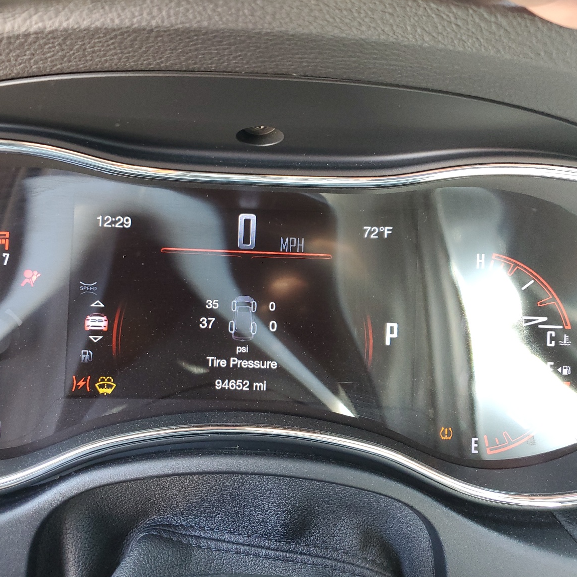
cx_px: 230
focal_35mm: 32
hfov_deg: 50.8
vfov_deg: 51.1
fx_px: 603
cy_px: 286
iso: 153
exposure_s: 1/60.2
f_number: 1.5
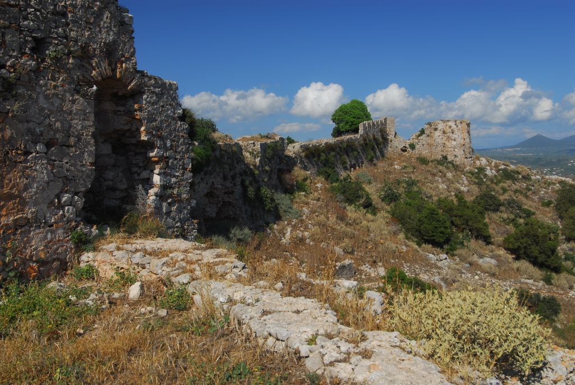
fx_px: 576
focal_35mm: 36
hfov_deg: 53.1
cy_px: 192
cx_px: 288
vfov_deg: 37.0
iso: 100
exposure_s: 1/180
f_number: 6.3
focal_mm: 24
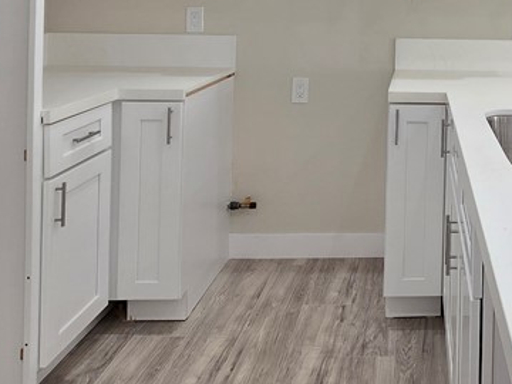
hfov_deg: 45.6
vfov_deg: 35.1
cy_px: 0
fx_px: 547
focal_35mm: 37
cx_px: 457
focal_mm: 2.2
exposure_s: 1/60
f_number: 2.2
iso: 100
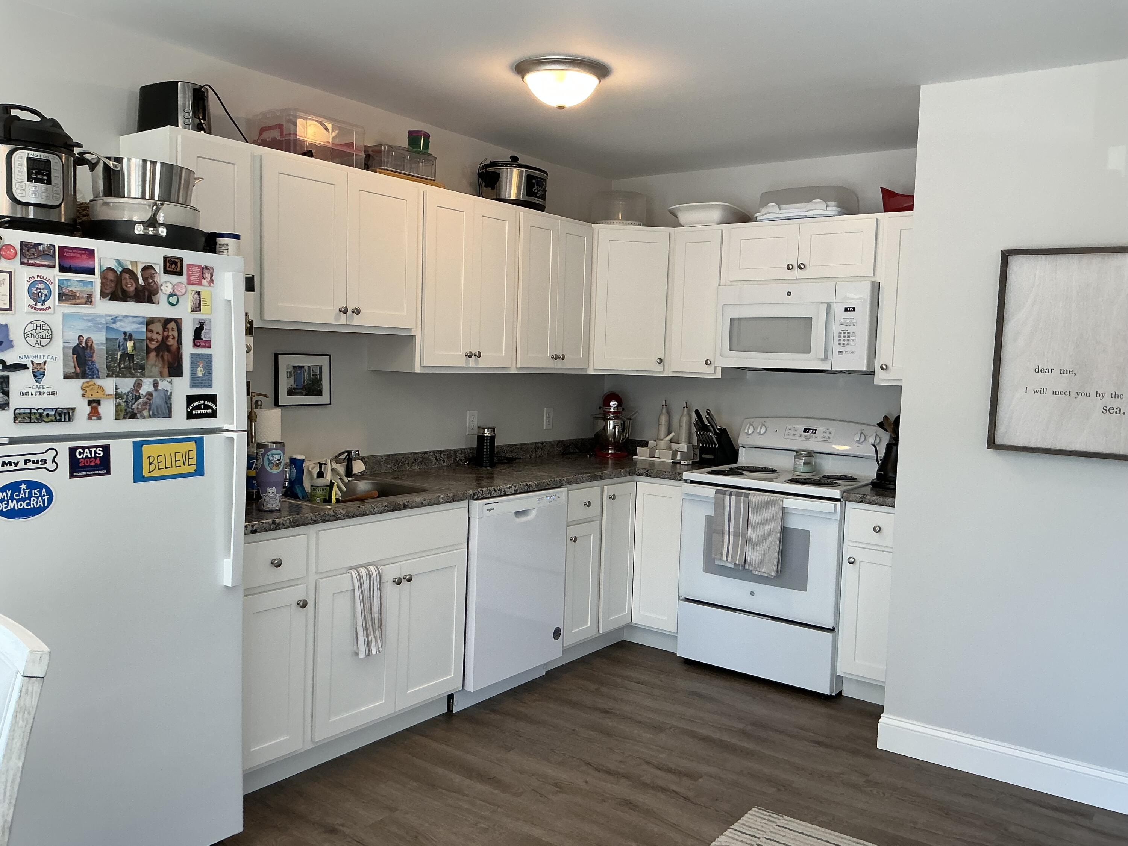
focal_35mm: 28
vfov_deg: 49.7
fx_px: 912
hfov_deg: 63.4
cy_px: 423
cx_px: 564
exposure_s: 1/120
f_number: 1.8
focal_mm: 3
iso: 64
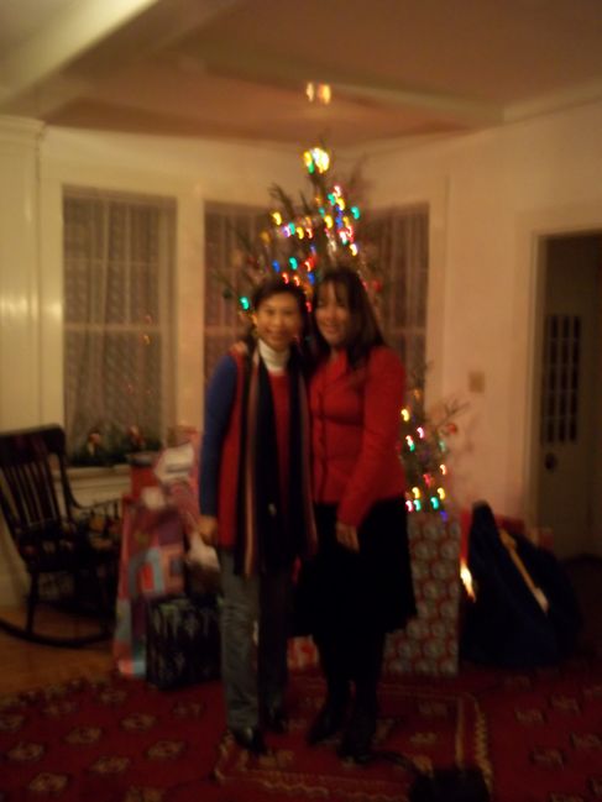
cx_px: 301
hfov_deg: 39.7
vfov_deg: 51.3
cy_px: 401
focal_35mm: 36
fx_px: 834
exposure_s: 1/8
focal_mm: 6.5
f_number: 3.1
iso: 320
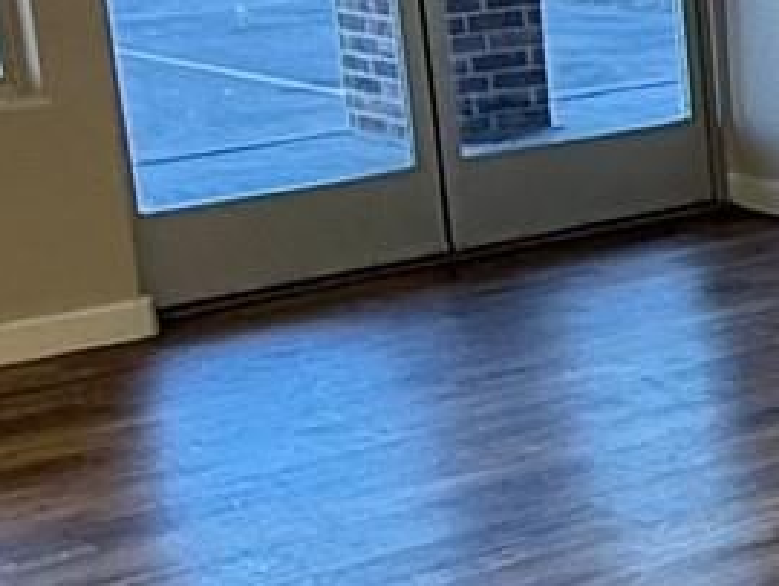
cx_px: 1194
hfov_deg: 16.7
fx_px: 2388
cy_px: 358
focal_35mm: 106
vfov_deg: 14.0
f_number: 2.2
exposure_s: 1/120
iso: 160
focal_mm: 2.22
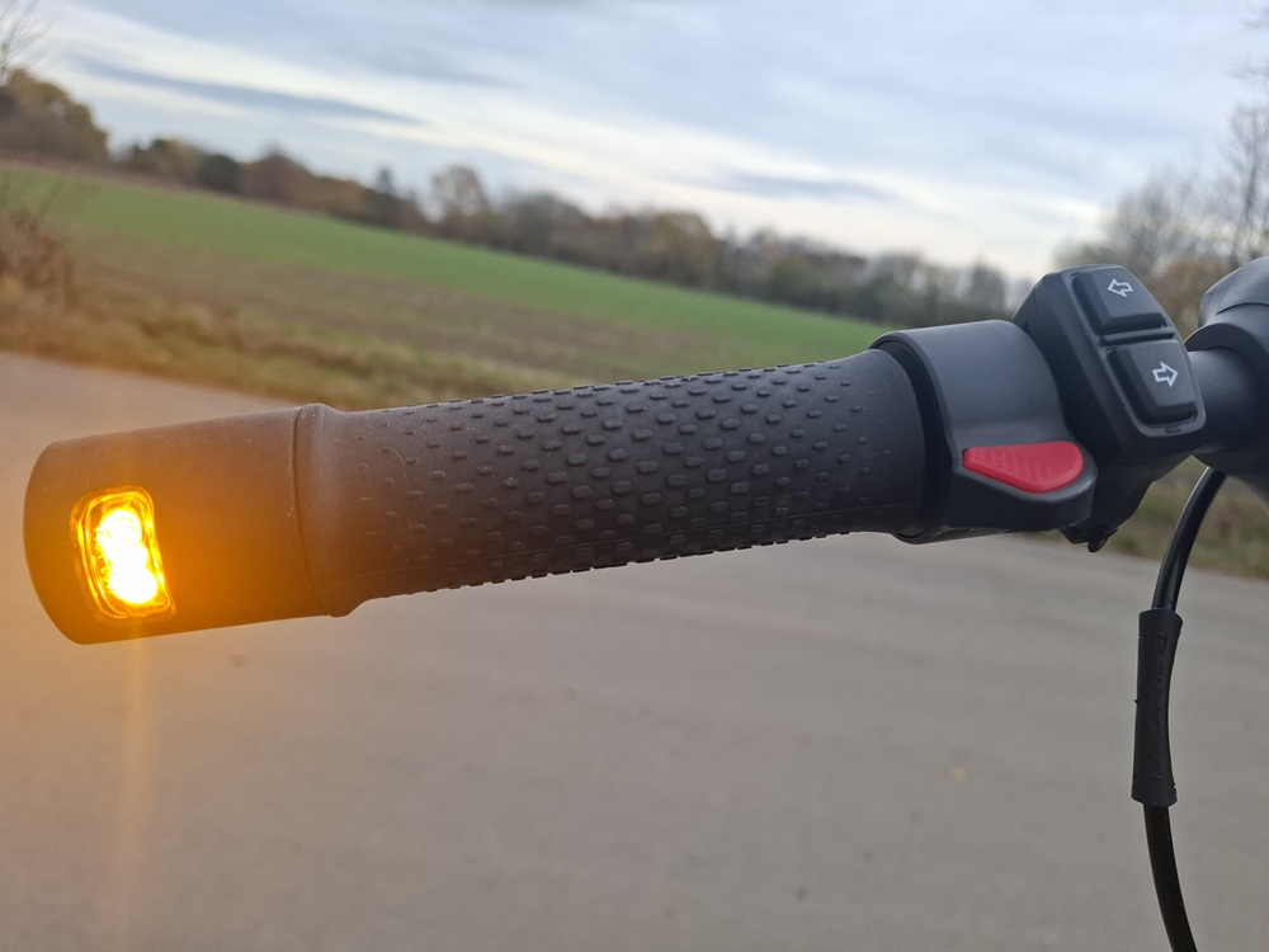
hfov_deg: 73.9
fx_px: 843
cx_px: 634
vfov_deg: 58.9
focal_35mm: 23
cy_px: 476
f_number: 1.8
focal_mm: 5.54
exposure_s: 1/229
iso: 50
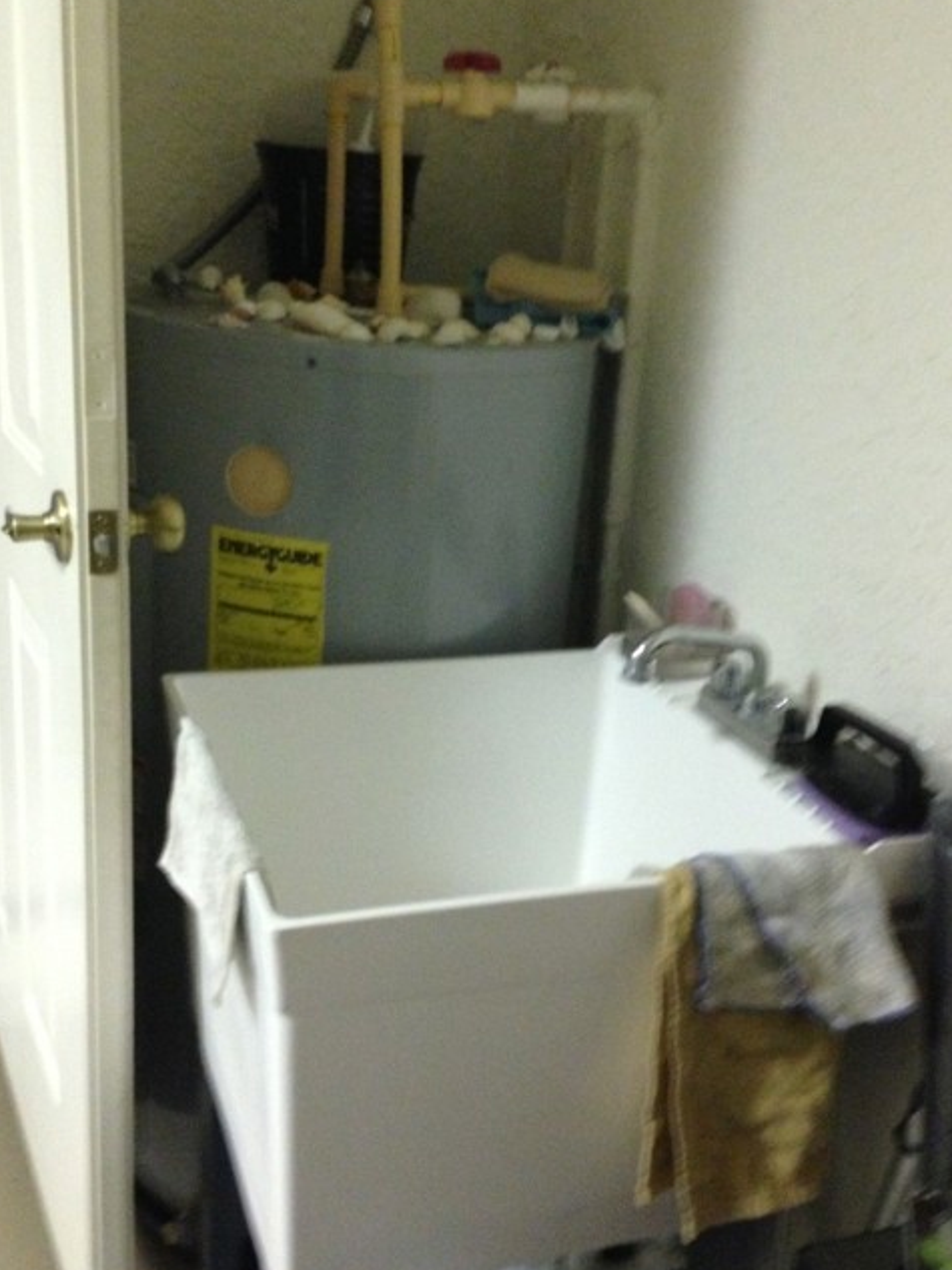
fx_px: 1468
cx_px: 443
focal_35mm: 40
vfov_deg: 46.8
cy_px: 615
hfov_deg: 35.9
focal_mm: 4.13
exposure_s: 1/15
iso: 500
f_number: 2.4
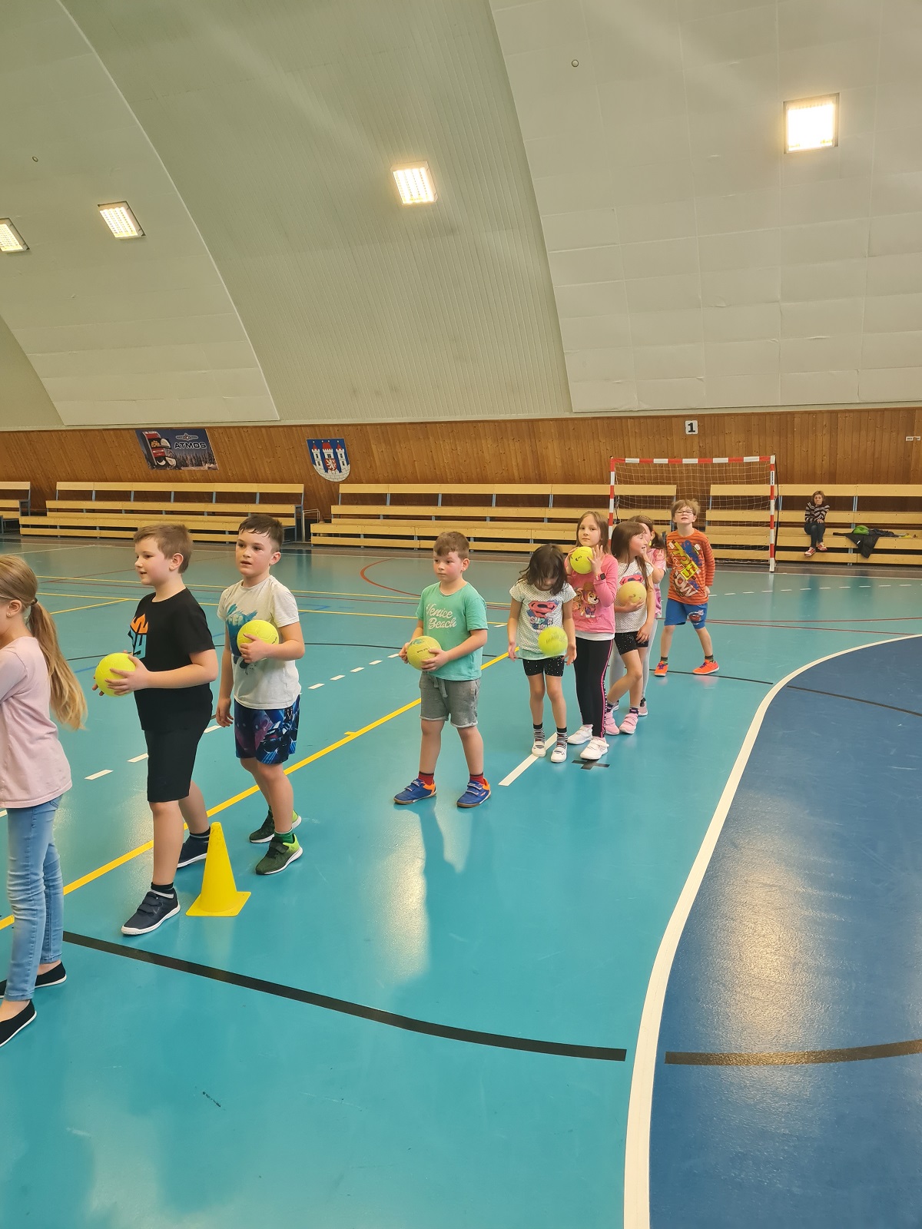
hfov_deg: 53.1
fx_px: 923
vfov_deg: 67.3
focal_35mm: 26
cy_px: 614
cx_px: 461
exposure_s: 1/100
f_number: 1.8
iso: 200
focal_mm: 5.4
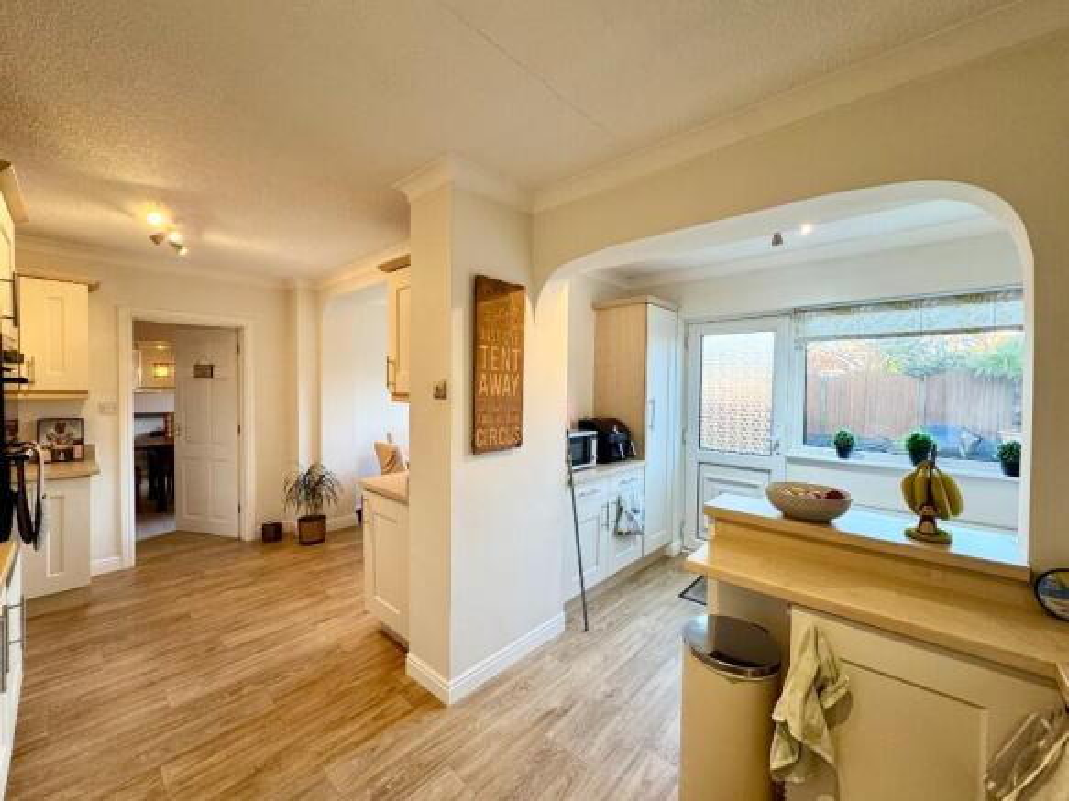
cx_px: 534
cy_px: 400
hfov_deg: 102.1
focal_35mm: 14
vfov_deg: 85.7
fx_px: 432
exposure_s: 1/100
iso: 160
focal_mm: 2.22
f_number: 2.2
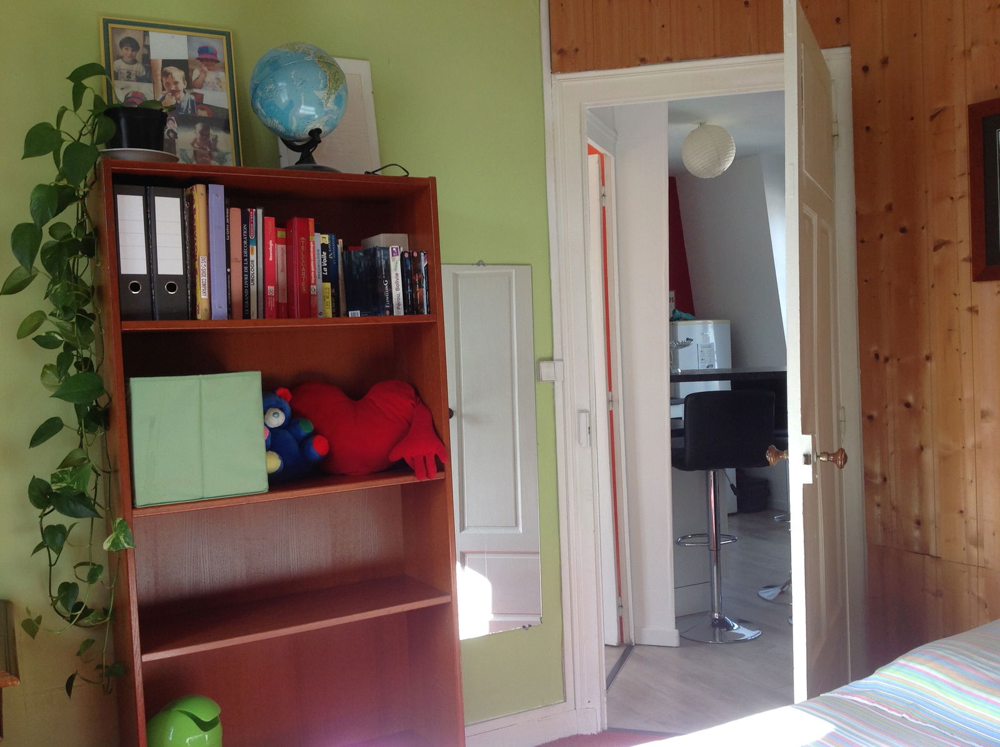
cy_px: 374
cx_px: 500
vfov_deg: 40.6
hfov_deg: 52.7
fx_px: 1010
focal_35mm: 35
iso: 64
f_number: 2.4
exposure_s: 1/120
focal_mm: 4.28
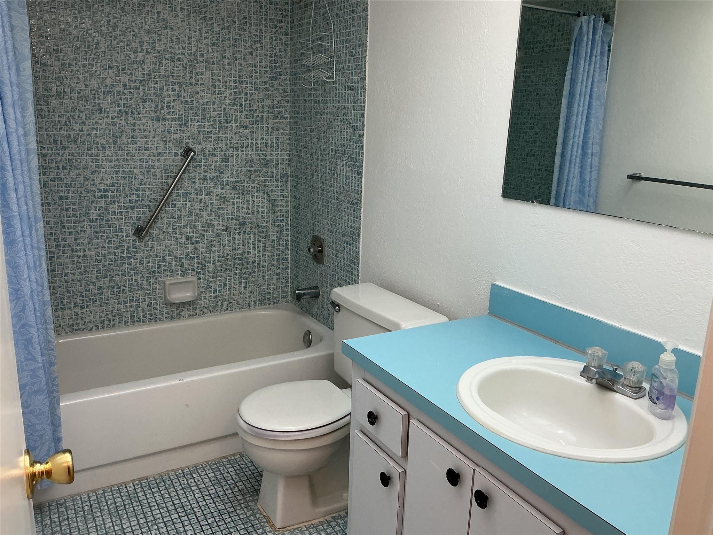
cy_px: 268
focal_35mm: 29
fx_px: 597
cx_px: 356
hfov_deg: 61.7
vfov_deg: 48.2
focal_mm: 3
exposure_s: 1/60
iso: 80
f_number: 1.8
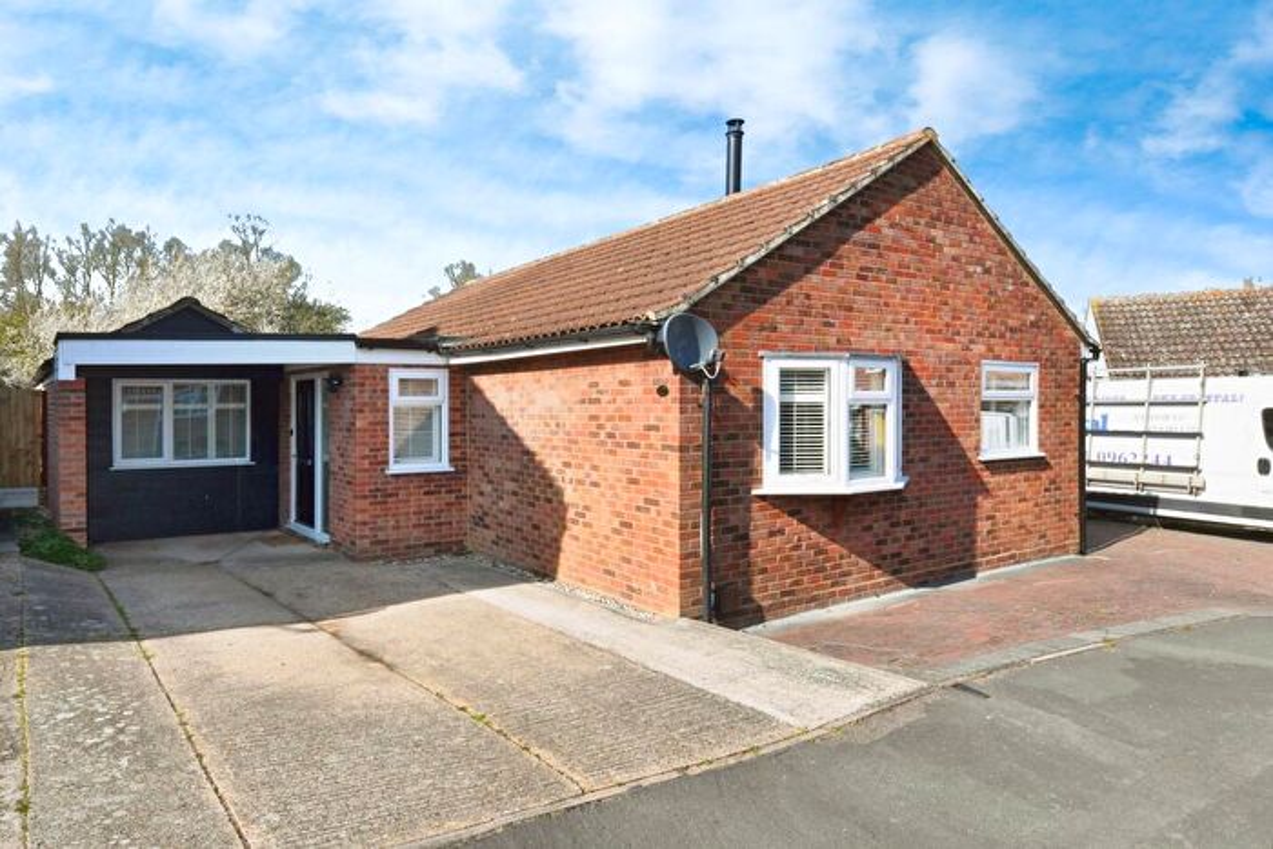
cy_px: 424
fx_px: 530
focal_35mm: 15
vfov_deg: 77.4
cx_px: 636
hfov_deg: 100.4
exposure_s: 1/250
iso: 640
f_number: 18
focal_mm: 15
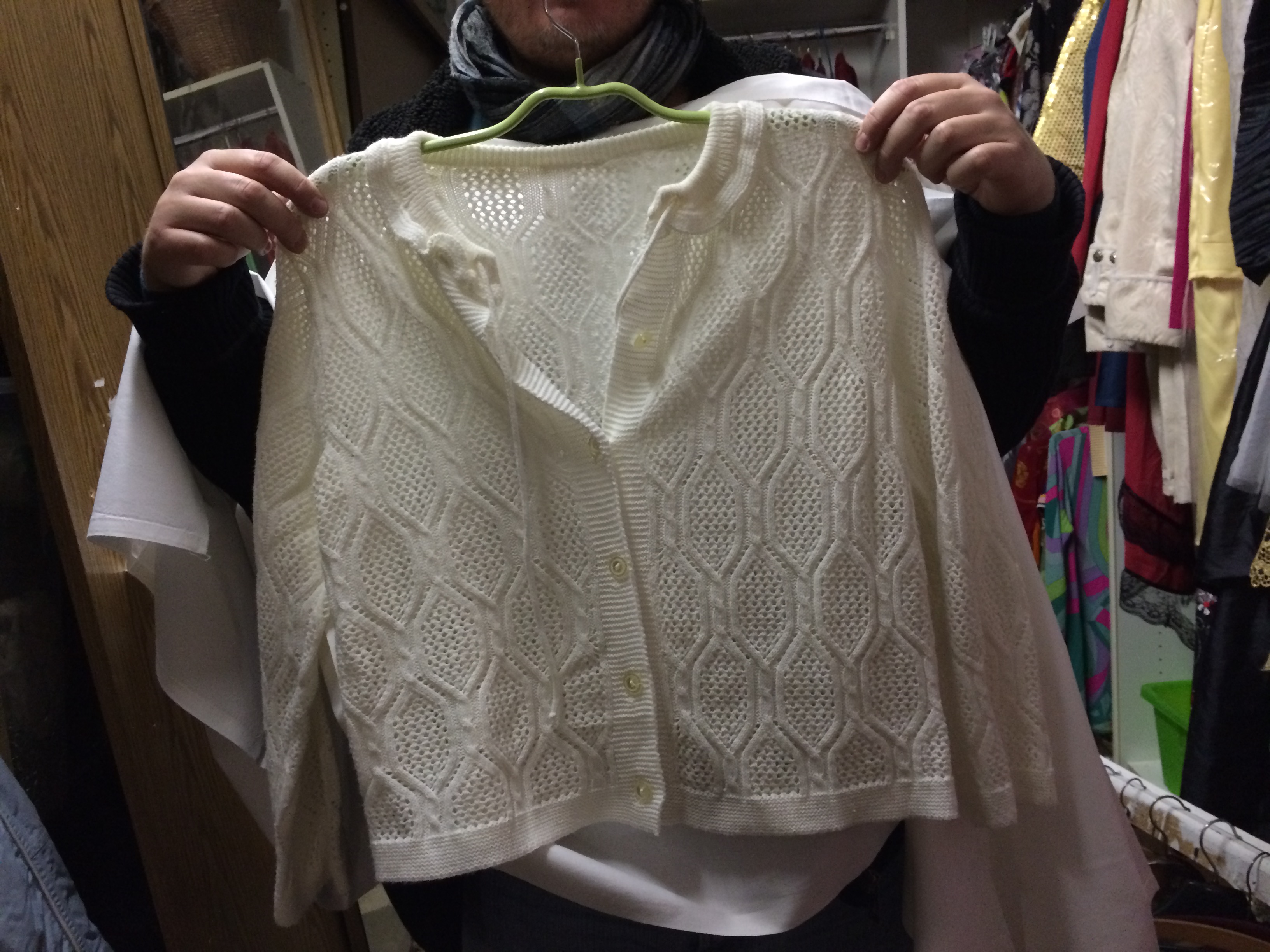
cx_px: 635
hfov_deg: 61.7
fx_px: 1064
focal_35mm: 29
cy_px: 476
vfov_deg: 48.2
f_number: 2.2
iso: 320
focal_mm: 4.15
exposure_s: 1/33
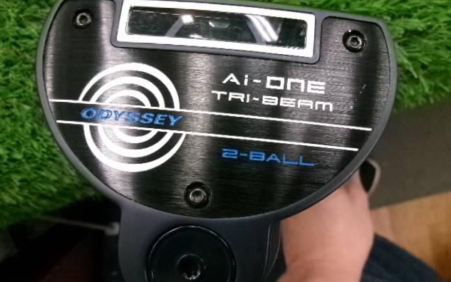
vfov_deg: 41.9
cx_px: 226
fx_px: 369
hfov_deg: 62.9
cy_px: 145
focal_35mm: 30
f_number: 3.9
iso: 800
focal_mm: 5.1
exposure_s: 1/50
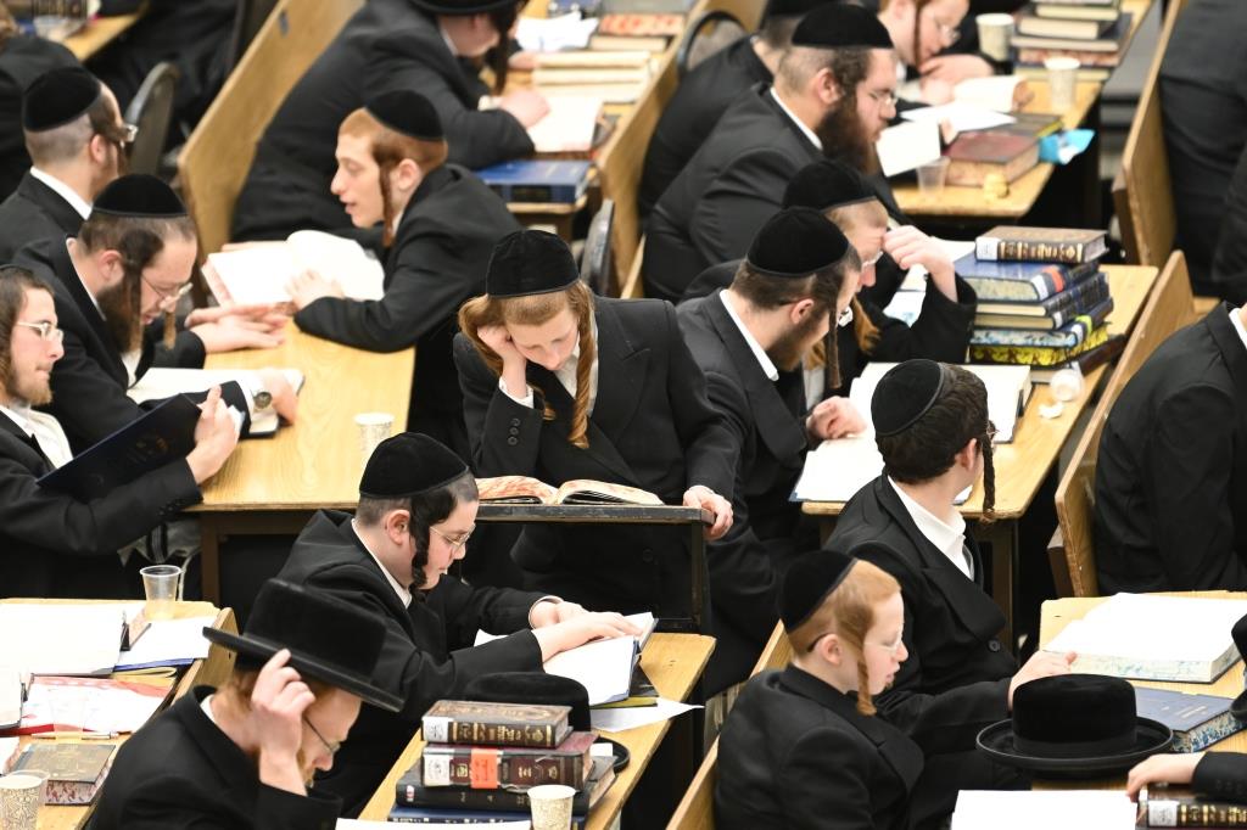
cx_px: 624
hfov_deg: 6.9
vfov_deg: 4.6
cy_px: 415
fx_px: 10388
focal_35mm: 300
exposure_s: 1/160
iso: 1250
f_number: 2.8
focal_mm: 200
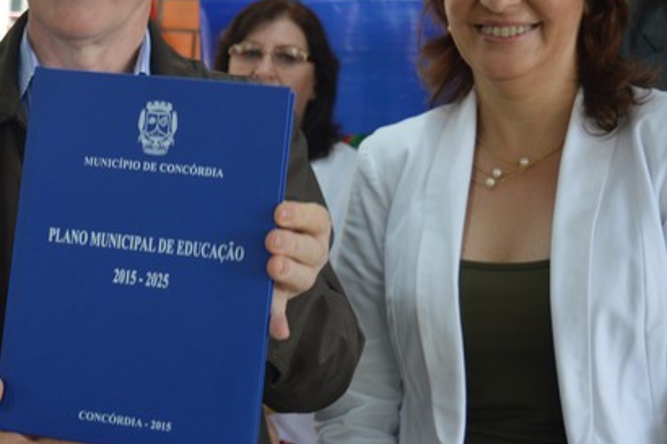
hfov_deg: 25.1
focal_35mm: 79
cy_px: 164
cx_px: 94
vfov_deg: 17.2
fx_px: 1463
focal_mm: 27
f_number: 4
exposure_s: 1/40
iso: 400
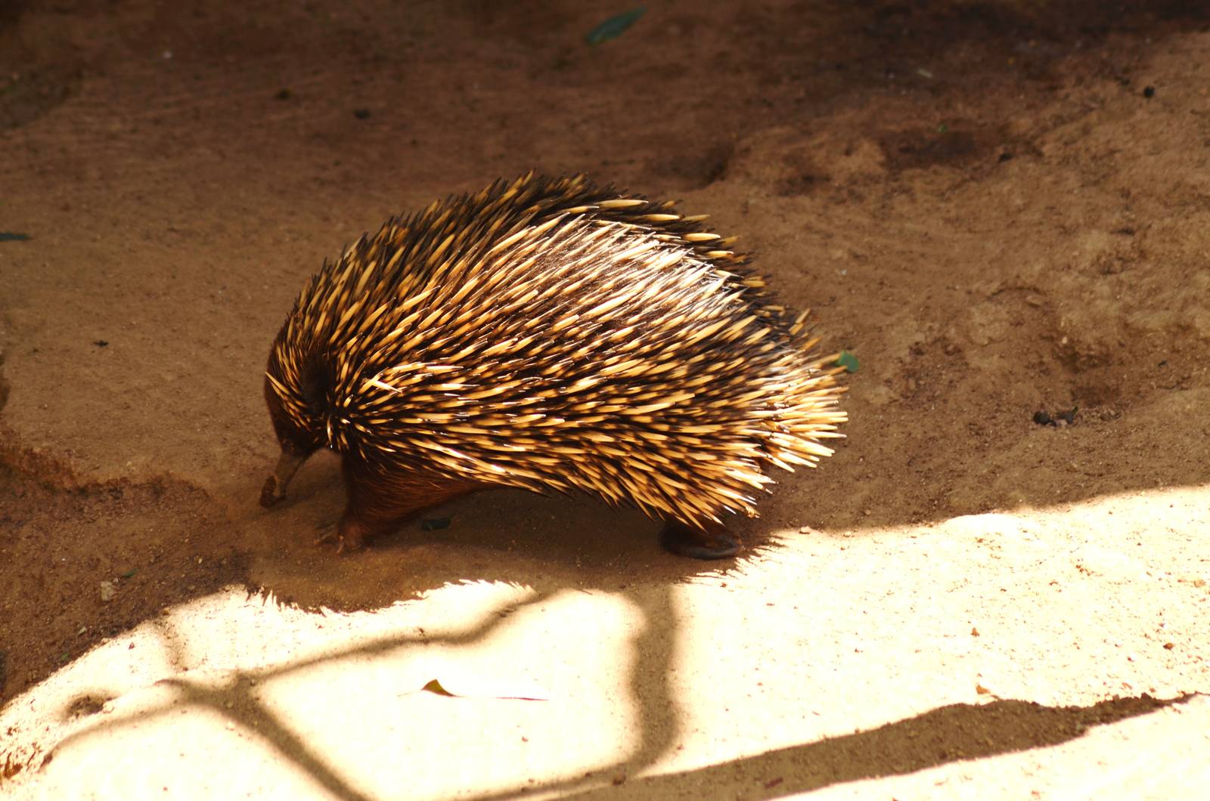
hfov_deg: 6.0
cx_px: 605
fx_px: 11573
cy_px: 400
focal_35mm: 345
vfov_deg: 4.0
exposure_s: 1/200
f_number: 7.1
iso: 100
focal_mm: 230
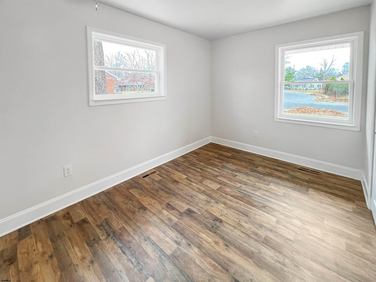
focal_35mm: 13
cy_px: 141
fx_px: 141
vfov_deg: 89.9
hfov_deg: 106.2
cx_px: 188
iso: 250
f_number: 1.8
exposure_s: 1/120
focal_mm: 1.57
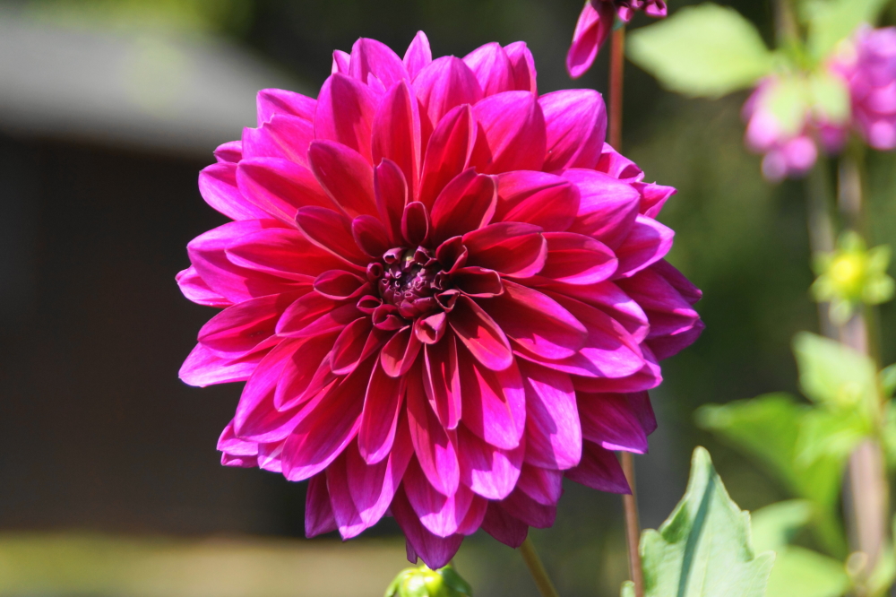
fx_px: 4851
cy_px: 298
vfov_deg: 7.0
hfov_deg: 10.6
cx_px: 448
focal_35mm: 195
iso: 250
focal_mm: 130
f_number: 5.6
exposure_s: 1/200
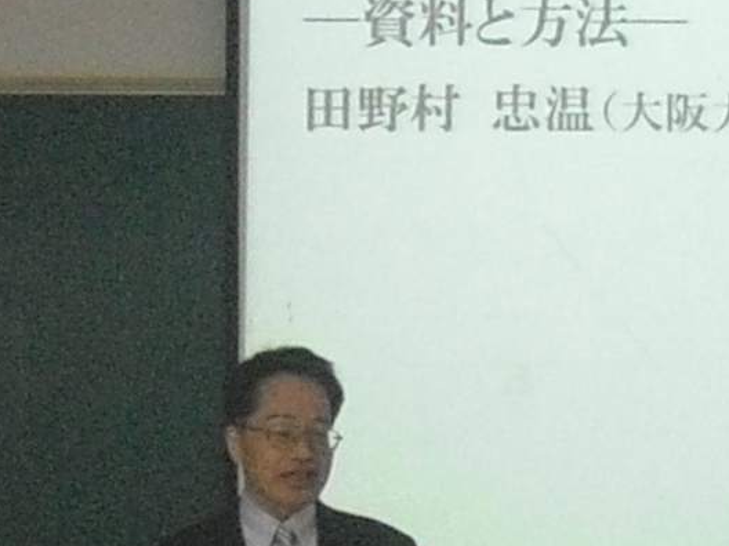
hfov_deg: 8.4
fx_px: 4949
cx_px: 545
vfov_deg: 6.3
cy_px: 790
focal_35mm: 235
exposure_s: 1/100
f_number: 2.8
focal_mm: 6.2
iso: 400
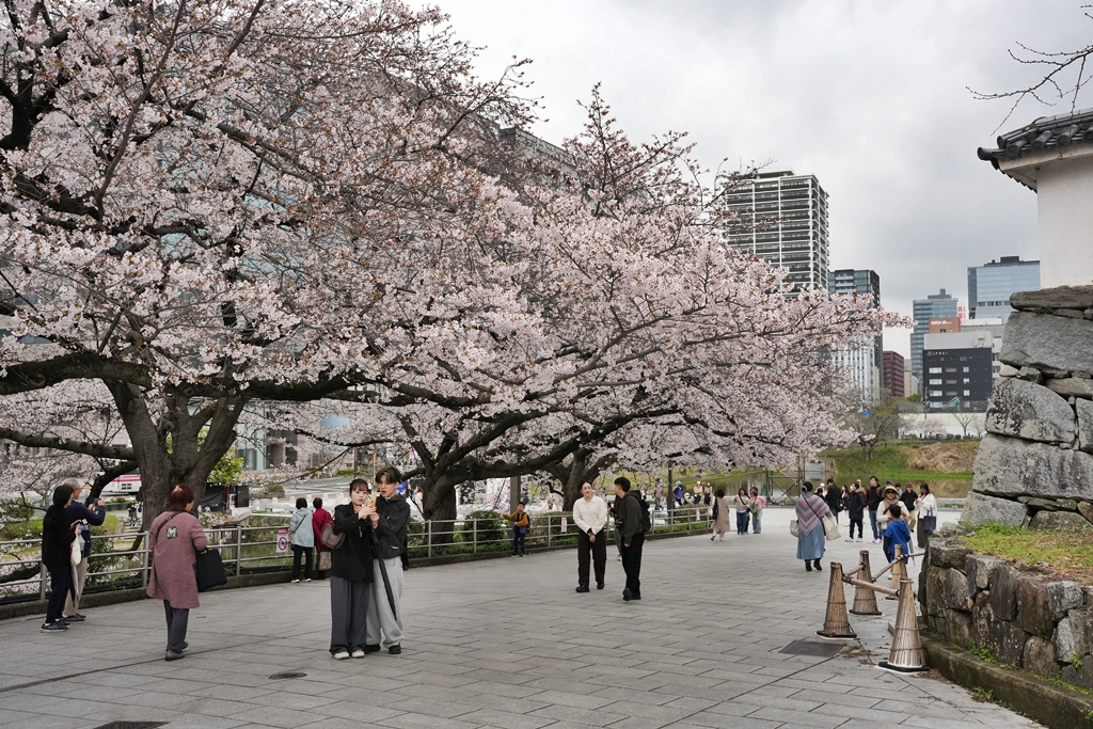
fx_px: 1063
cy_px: 364
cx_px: 546
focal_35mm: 35
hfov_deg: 54.4
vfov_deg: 37.9
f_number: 8
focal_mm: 35
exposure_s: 1/1600
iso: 2000
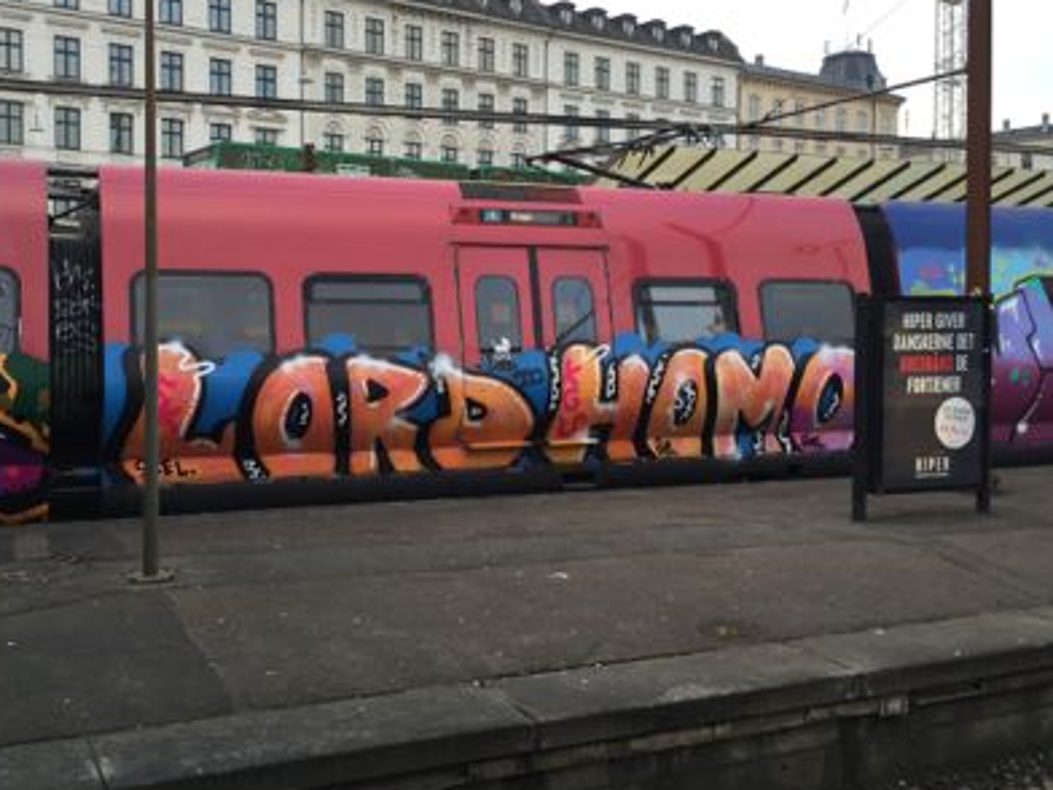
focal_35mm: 37
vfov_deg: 38.6
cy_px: 343
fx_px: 1126
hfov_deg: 49.8
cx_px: 422
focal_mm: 4.15
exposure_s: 1/100
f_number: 2.2
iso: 32
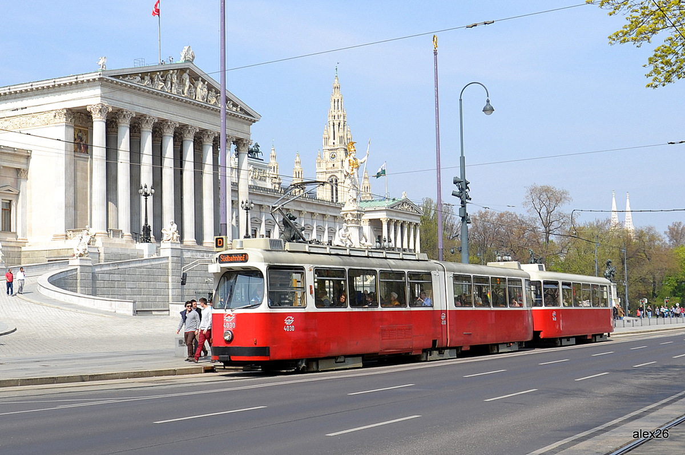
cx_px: 342
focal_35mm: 32
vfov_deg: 41.6
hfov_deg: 59.5
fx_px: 599
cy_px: 228
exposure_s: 1/250
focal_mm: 21
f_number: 8
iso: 100
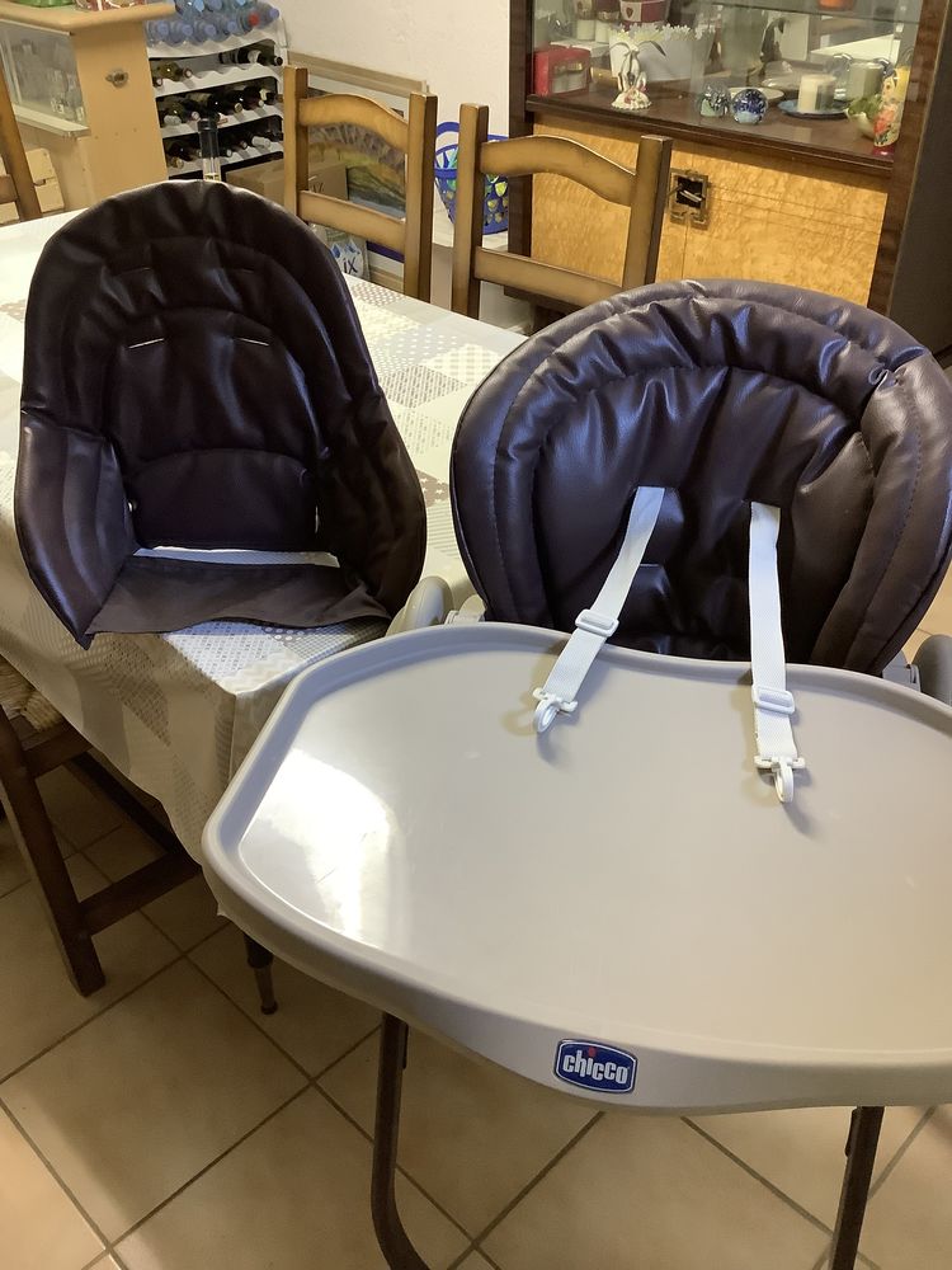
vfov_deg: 58.4
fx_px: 1137
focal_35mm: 31
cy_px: 635
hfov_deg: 45.4
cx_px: 476
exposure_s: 1/33
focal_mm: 3.3
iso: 320
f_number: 2.4
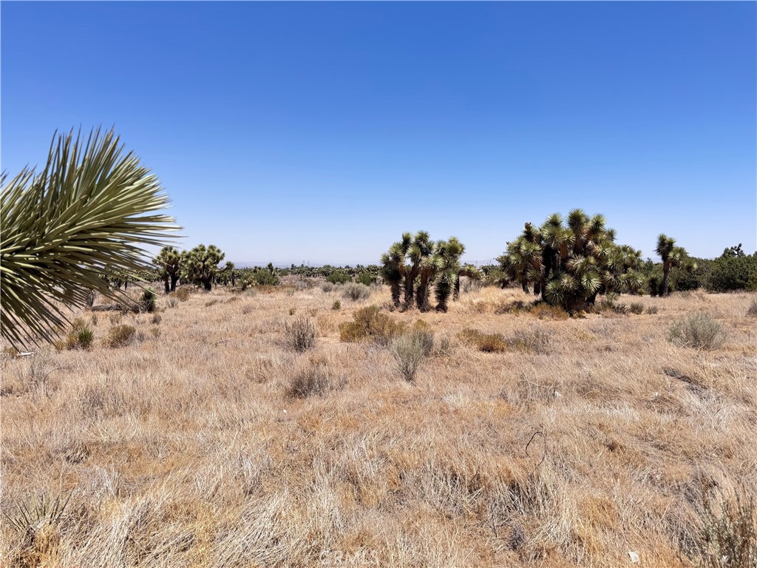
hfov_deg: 71.6
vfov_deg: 56.8
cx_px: 378
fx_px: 525
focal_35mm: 24
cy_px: 284
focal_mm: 6.76
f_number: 1.78
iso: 80
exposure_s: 1/2105
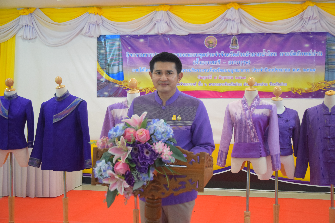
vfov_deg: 23.8
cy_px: 112
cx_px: 168
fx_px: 531
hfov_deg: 35.0
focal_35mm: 57
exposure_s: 1/125
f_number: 4.5
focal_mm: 38
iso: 2500
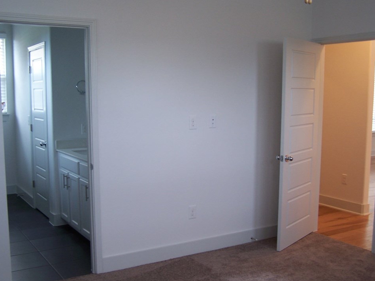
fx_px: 444
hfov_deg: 45.8
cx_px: 193
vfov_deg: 35.1
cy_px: 145
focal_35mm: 41
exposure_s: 1/10
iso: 80
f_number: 2.8
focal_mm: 6.3
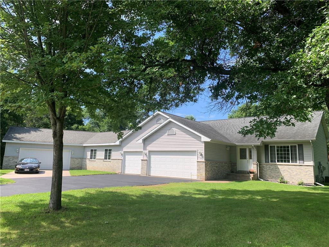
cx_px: 164
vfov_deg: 53.1
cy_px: 124
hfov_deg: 67.3
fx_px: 247
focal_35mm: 26
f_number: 1.8
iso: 25
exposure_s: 1/981
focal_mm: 4.25
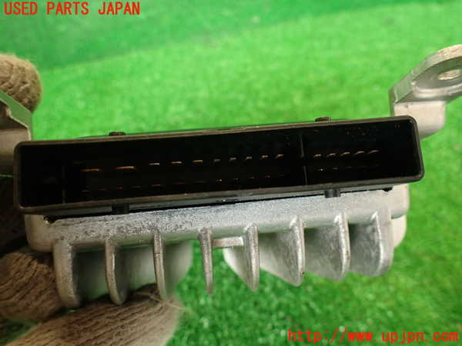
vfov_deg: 54.9
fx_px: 334
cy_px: 173
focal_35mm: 25
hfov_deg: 69.4
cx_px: 231
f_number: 2
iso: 200
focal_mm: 4.5
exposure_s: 1/30
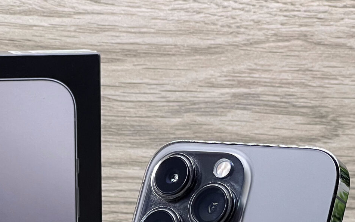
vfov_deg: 5.9
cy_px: 321
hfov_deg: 9.5
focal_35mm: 220
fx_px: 2129
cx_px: 195
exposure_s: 1/100
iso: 100
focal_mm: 9
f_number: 2.8
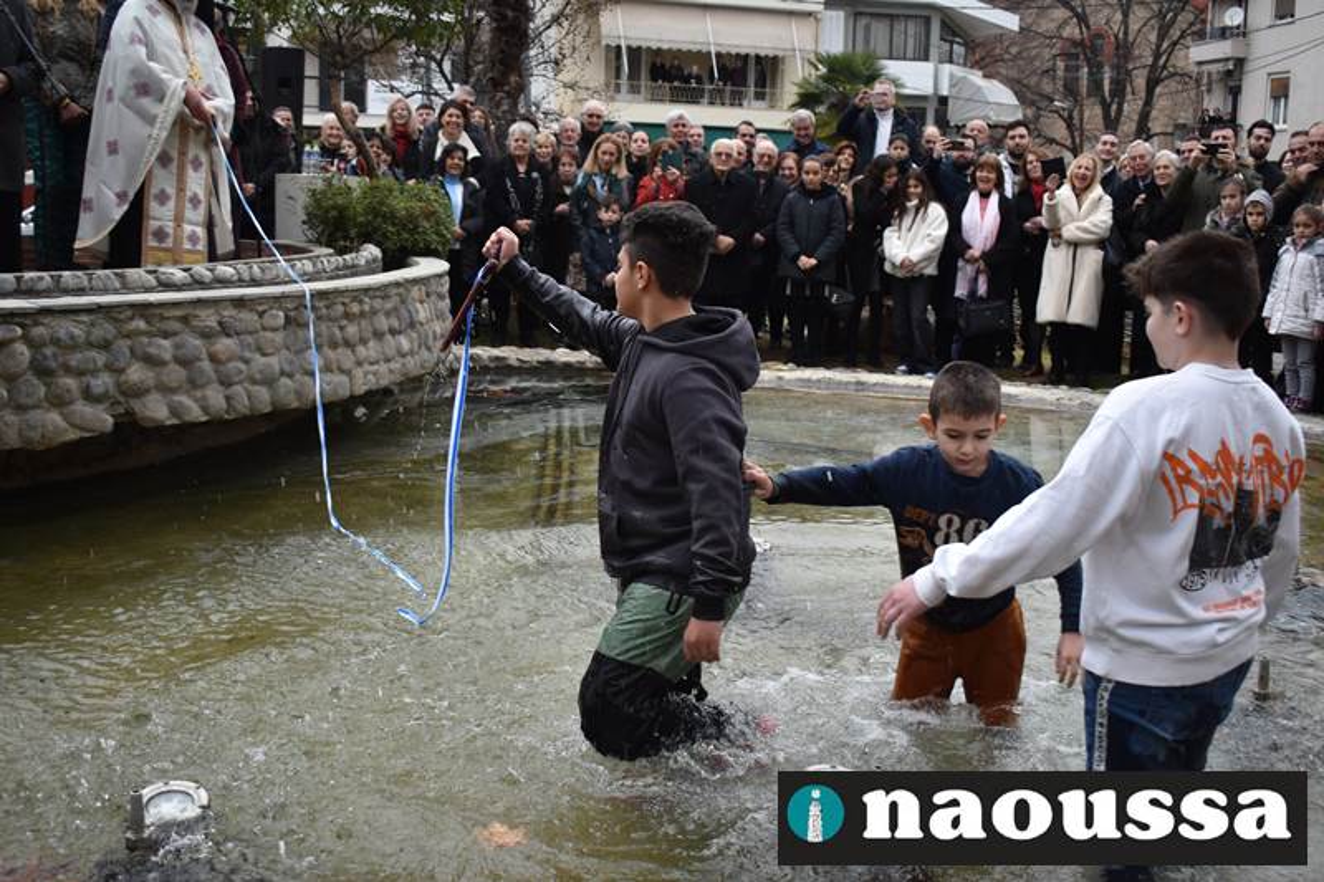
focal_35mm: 42
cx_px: 662
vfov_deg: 31.9
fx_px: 1544
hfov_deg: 46.4
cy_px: 441
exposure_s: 1/250
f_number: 5
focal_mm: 28
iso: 400
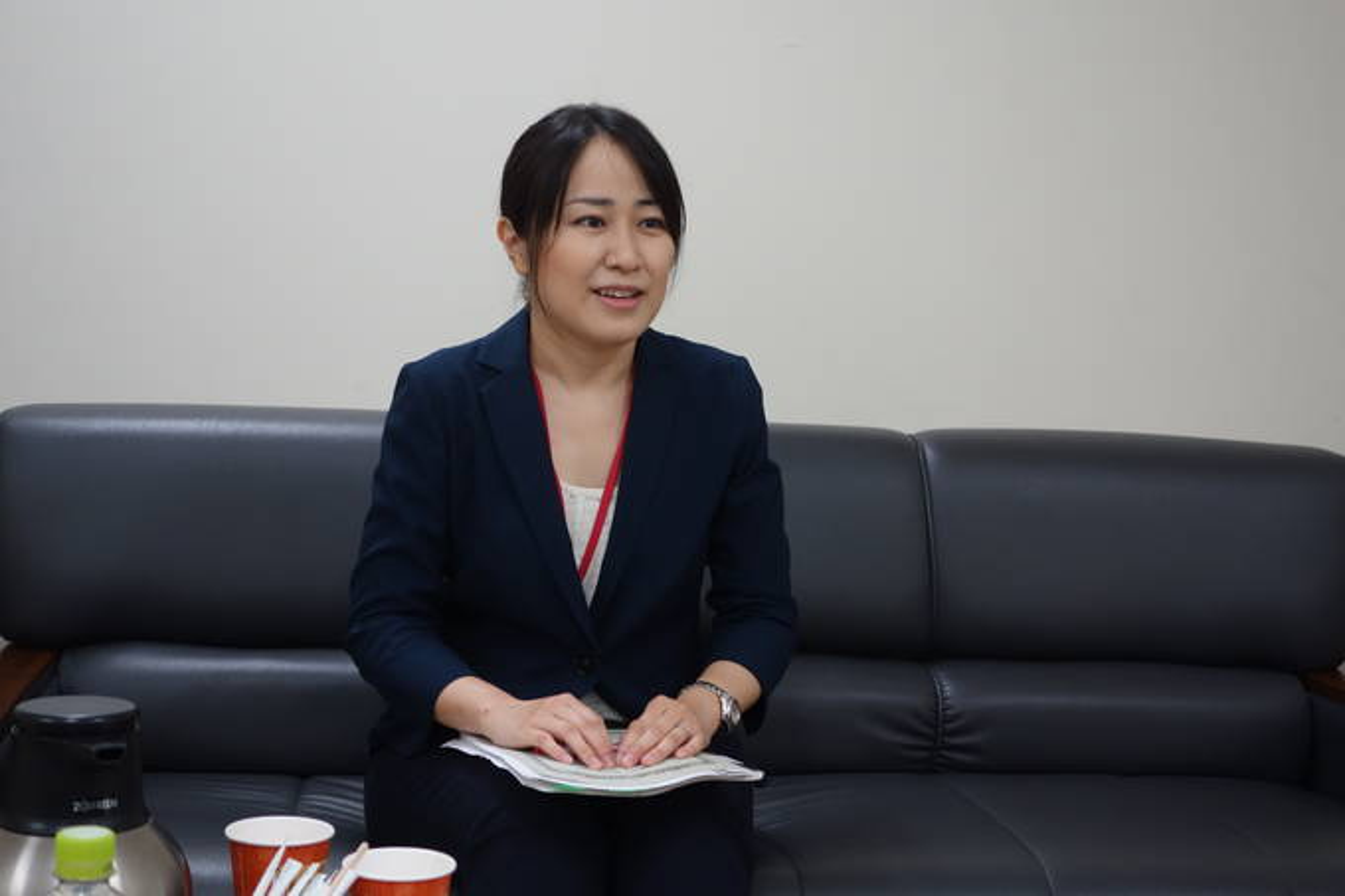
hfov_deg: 33.9
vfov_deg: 23.0
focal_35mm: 59
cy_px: 448
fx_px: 2204
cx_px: 672
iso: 640
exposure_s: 1/80
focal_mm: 22.01
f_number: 3.5
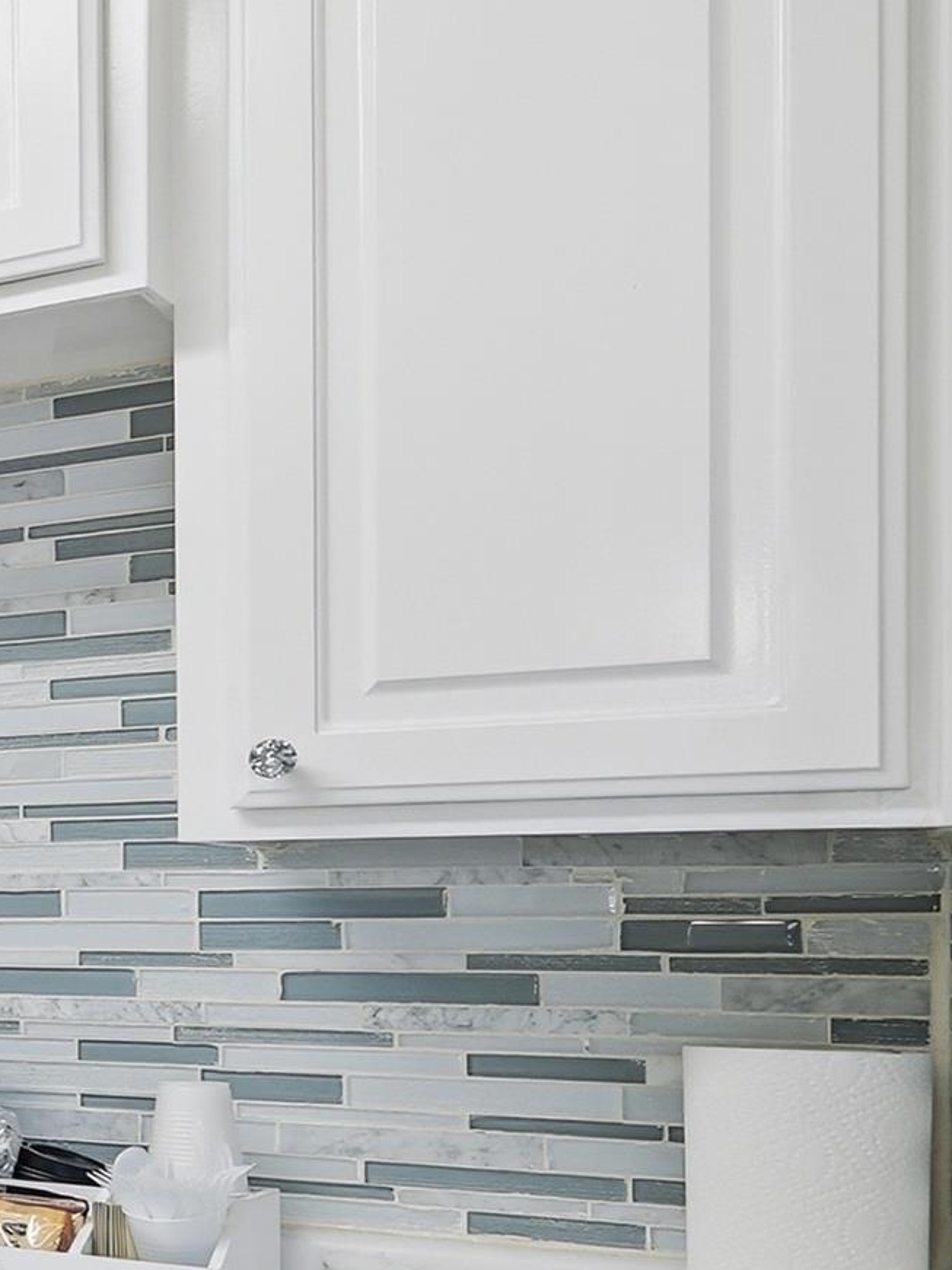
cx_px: -1201
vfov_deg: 35.6
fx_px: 1944
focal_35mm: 53
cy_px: 901
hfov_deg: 16.2
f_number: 9
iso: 250
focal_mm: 16
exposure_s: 1/20
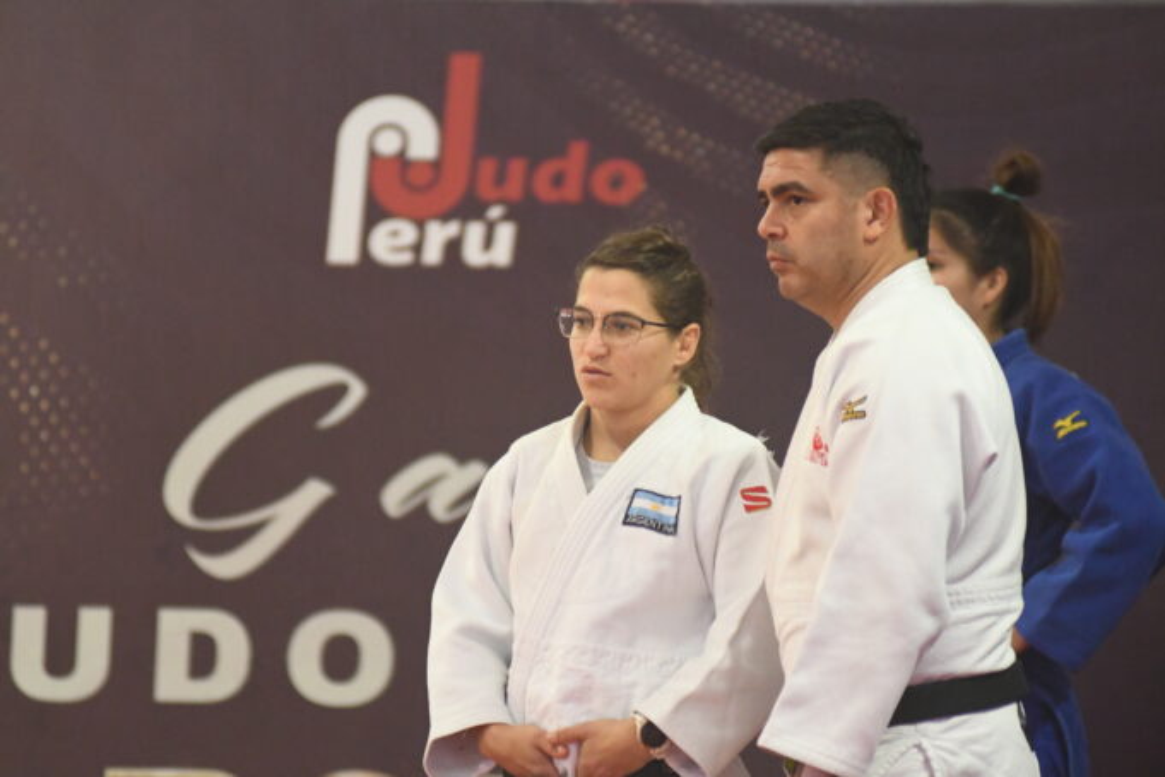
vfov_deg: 4.6
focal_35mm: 300
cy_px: 388
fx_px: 9708
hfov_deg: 6.9
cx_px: 582
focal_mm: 200
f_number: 2.8
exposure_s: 1/400
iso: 6400
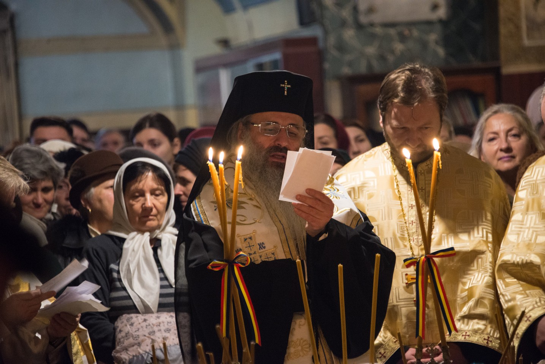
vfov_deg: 6.9
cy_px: 182
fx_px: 3029
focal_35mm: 200
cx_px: 272
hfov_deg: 10.3
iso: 5000
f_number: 5.6
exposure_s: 1/30
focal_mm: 200
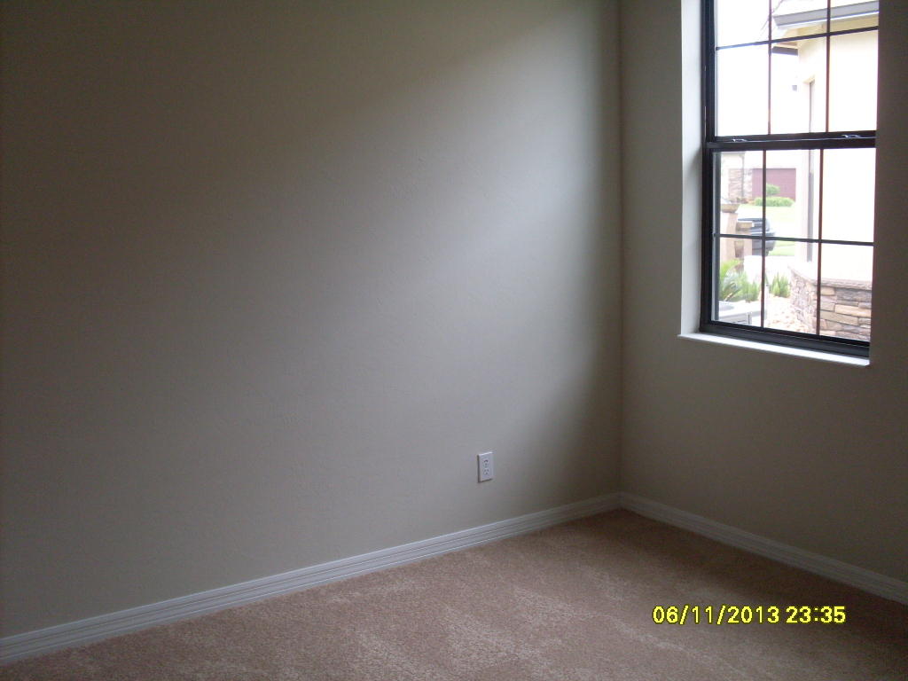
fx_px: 997
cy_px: 340
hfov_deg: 49.0
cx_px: 454
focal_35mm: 38
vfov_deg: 37.7
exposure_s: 1/60
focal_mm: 6.3
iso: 100
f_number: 2.8
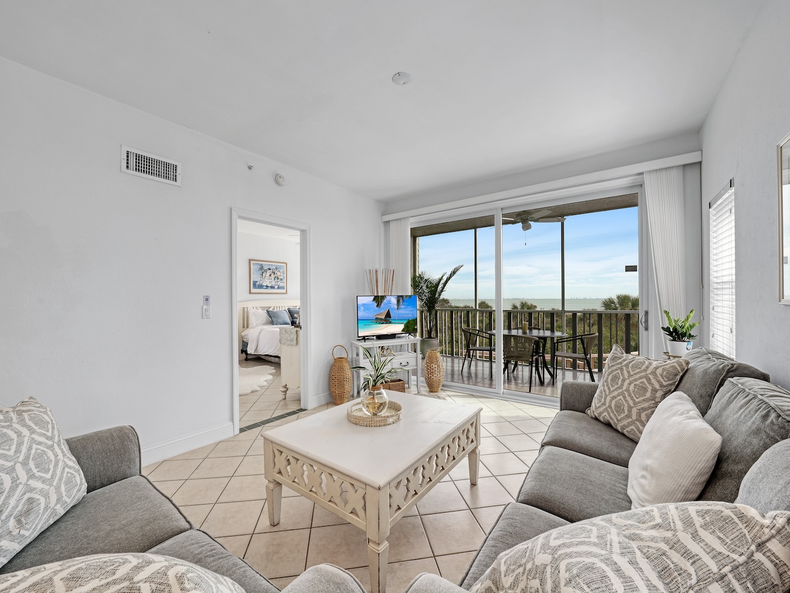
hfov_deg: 106.2
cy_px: 296
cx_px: 392
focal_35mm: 13
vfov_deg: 89.9
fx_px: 297
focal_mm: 12
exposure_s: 1/8
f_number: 10
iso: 160
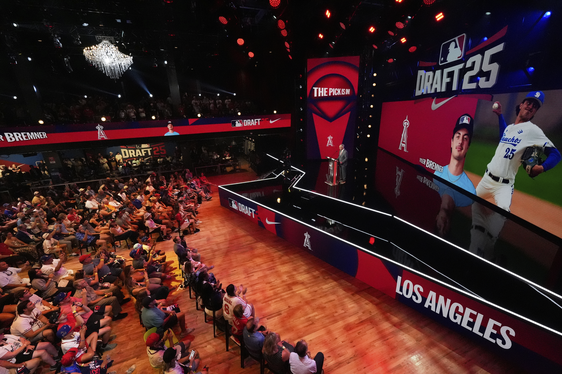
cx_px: 281
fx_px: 219
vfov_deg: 81.2
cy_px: 187
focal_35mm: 14
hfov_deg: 104.3
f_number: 7.1
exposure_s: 1/1000
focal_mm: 14
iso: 8000
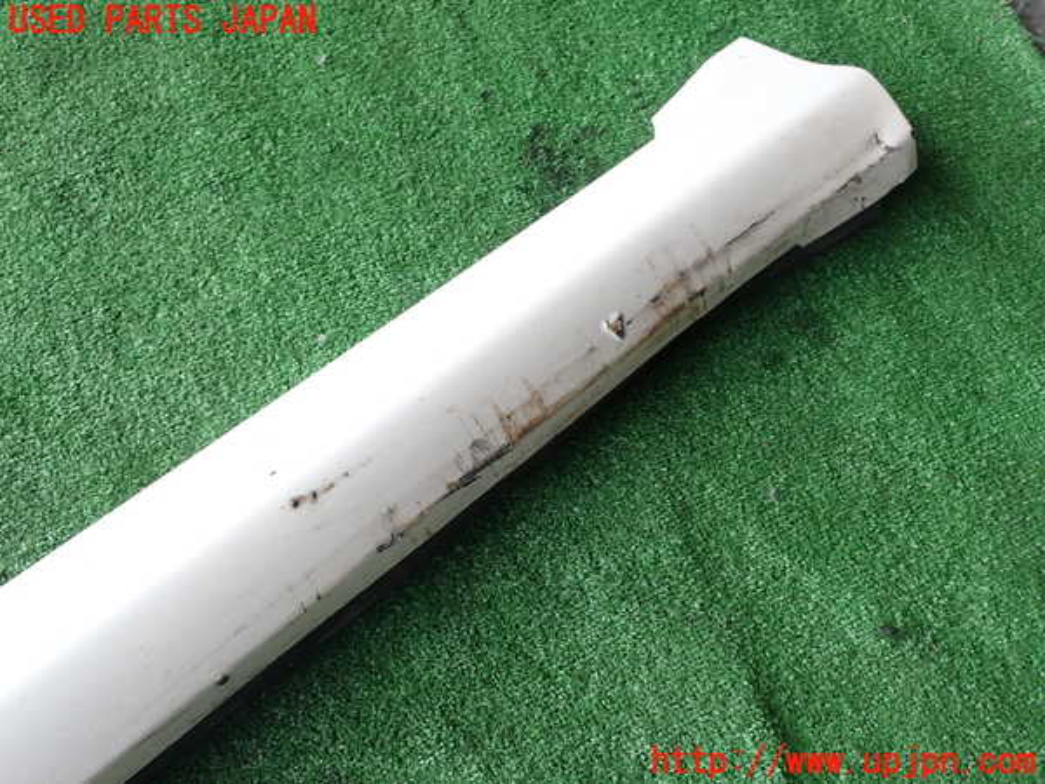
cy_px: 392
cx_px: 522
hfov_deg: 60.0
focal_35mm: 30
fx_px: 906
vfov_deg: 46.8
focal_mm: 5.4
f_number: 3.2
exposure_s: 1/100
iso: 100
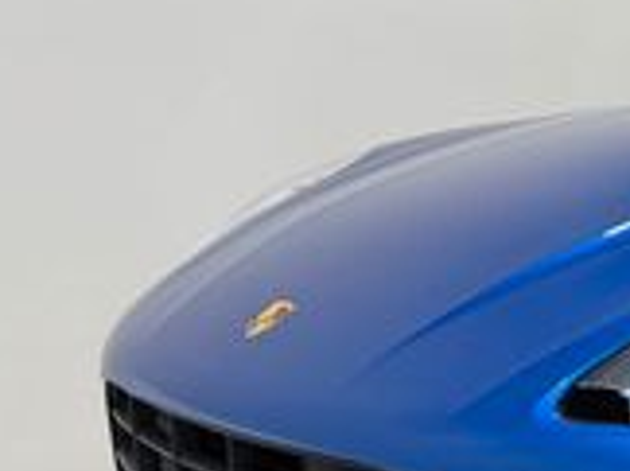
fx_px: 1726
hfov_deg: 17.9
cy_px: 440
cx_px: 1007
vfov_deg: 15.3
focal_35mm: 95
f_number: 1.78
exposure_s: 1/191
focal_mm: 6.76
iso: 64
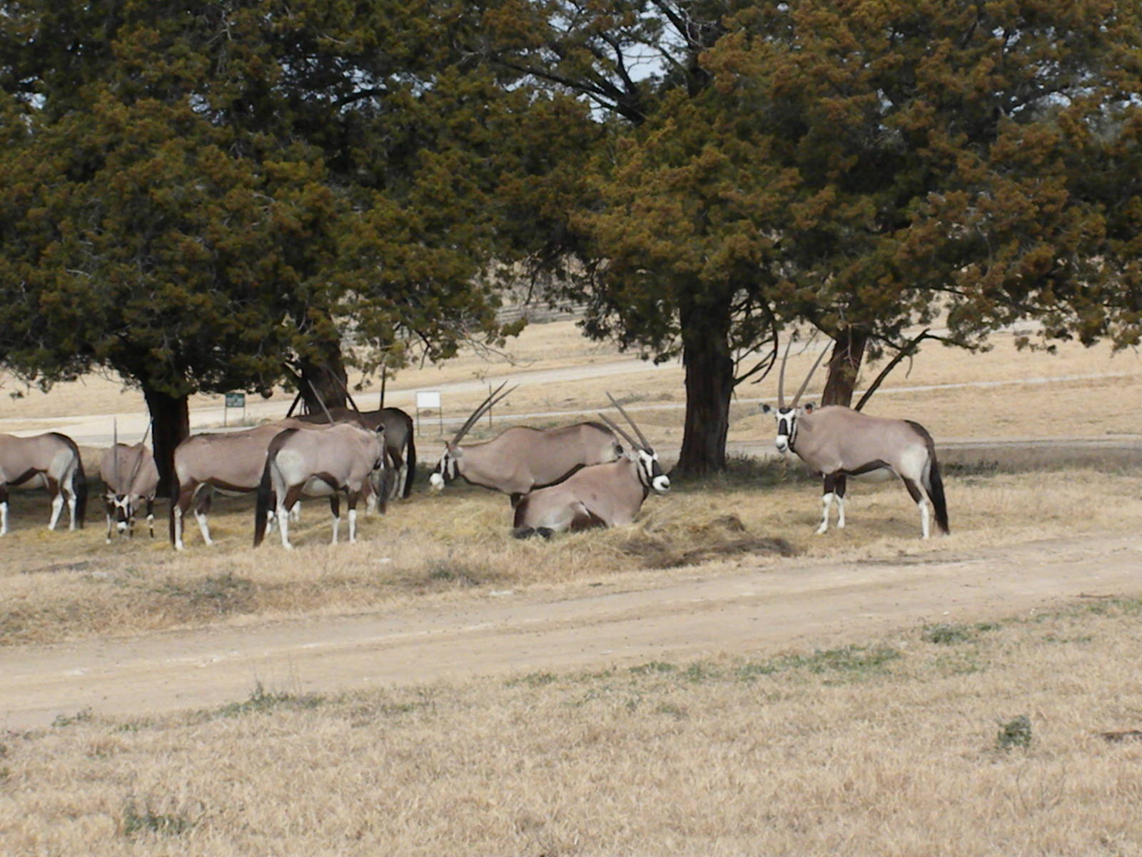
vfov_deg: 12.5
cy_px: 428
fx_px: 3926
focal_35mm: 119
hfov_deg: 16.6
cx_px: 571
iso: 640
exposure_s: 1/310
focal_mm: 21
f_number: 14
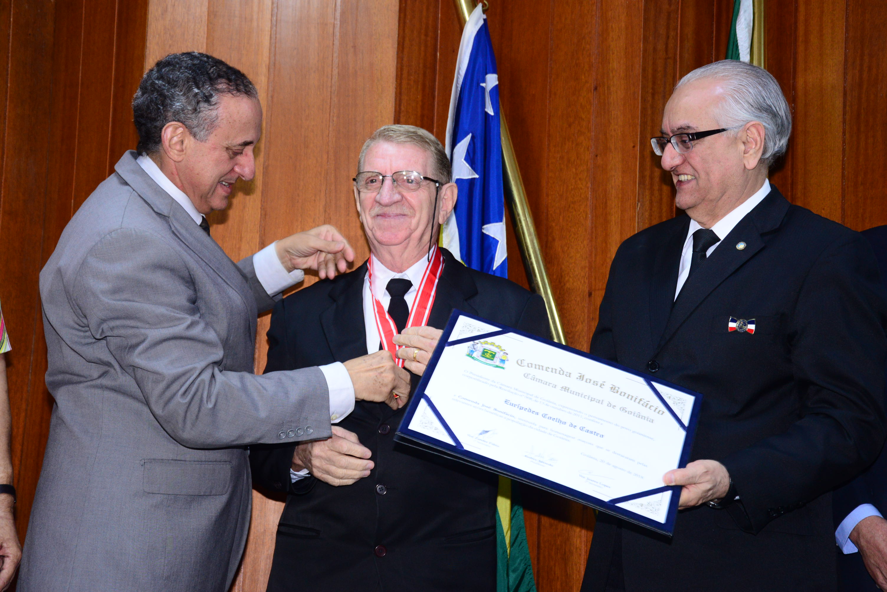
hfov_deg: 30.5
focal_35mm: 66
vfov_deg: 20.6
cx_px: 444
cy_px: 296
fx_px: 1627
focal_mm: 66
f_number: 8
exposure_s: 1/60
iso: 2500
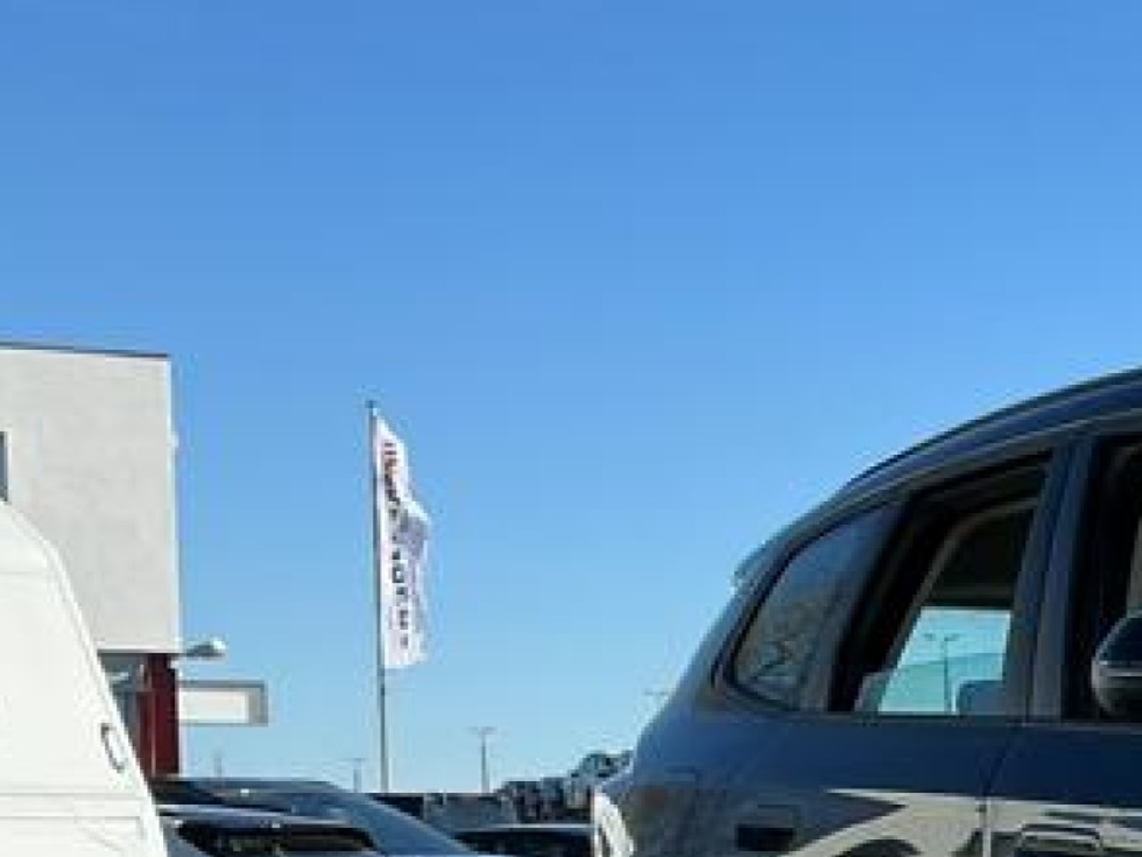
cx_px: 1907
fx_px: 3332
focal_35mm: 101
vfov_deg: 13.9
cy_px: 1224
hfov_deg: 16.9
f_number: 1.8
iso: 25
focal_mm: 3
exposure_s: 1/1412
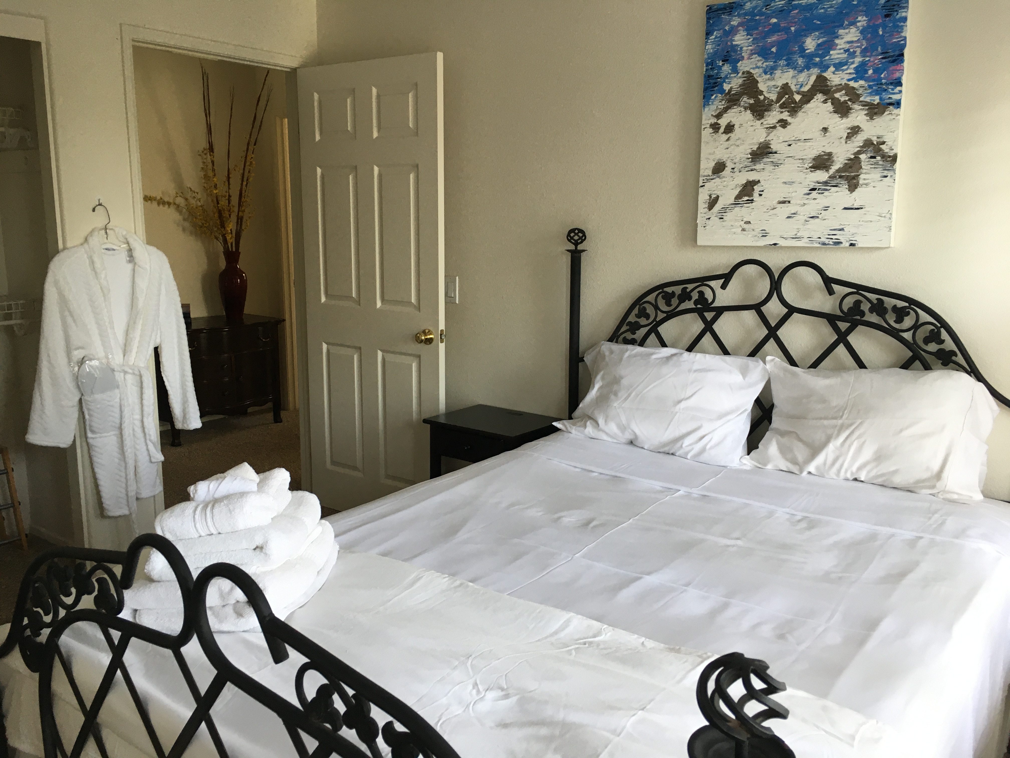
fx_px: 846
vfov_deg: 48.2
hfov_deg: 61.7
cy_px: 379
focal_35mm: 29
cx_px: 505
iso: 50
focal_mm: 4.15
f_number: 2.2
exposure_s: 1/30
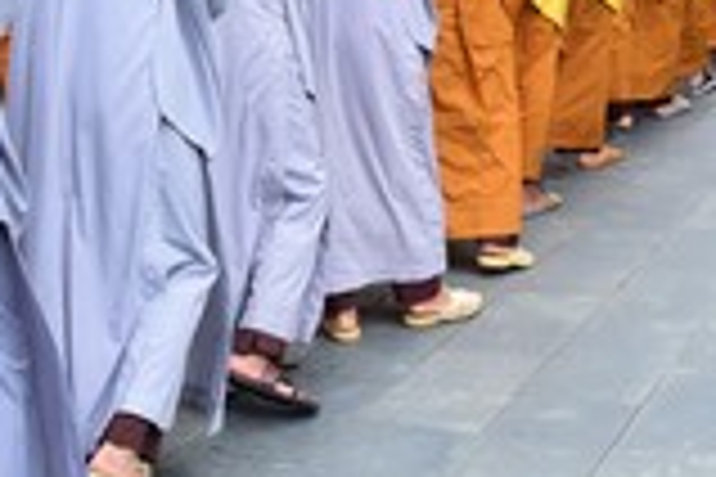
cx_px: 311
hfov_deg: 20.8
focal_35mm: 98
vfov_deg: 13.6
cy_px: -90
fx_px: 1949
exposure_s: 1/100
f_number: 6.3
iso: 320
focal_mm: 24
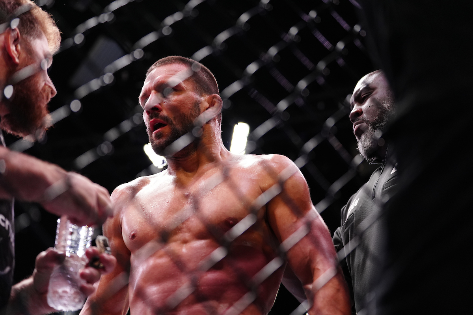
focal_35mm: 70
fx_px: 920
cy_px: 158
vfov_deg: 19.5
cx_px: 236
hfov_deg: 28.8
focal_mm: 70
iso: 2500
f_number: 2.8
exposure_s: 1/640
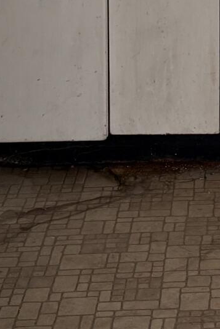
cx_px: 320
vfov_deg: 14.0
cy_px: -108
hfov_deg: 9.6
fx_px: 1282
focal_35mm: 140
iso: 160
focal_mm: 6.76
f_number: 1.78
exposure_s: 1/237
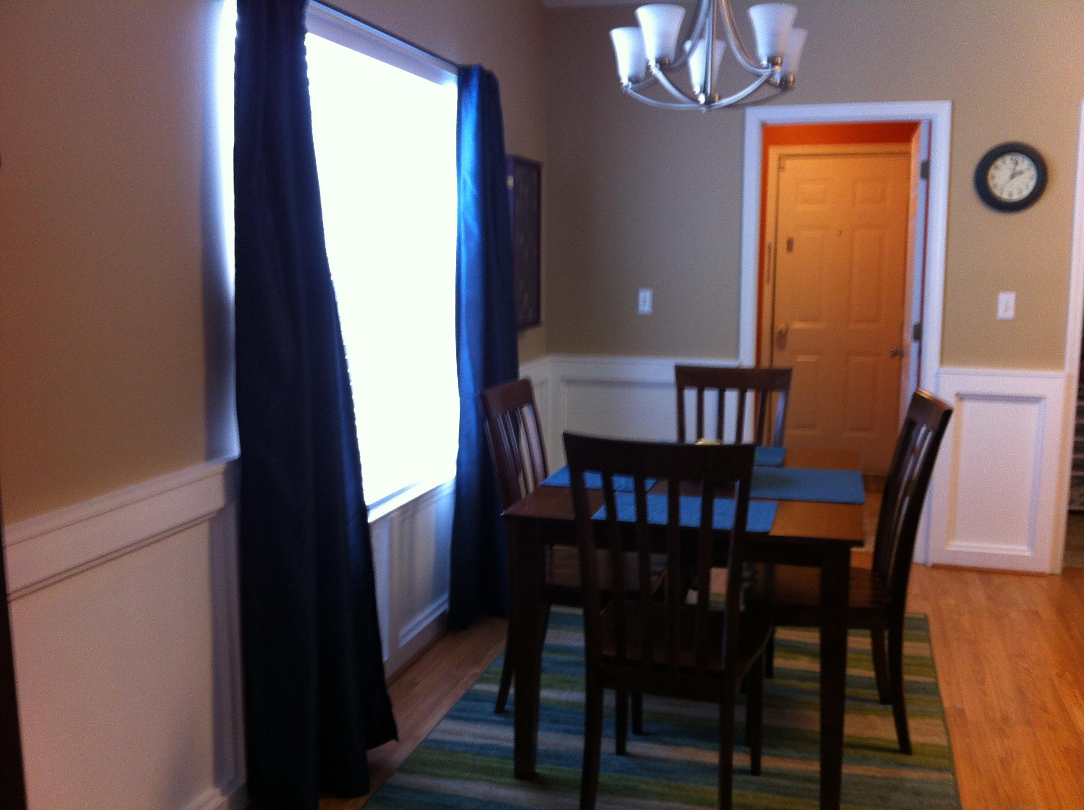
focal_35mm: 35
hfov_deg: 52.7
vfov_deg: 40.6
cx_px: 542
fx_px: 1094
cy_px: 405
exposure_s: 1/15
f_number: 2.8
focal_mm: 3.85
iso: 125
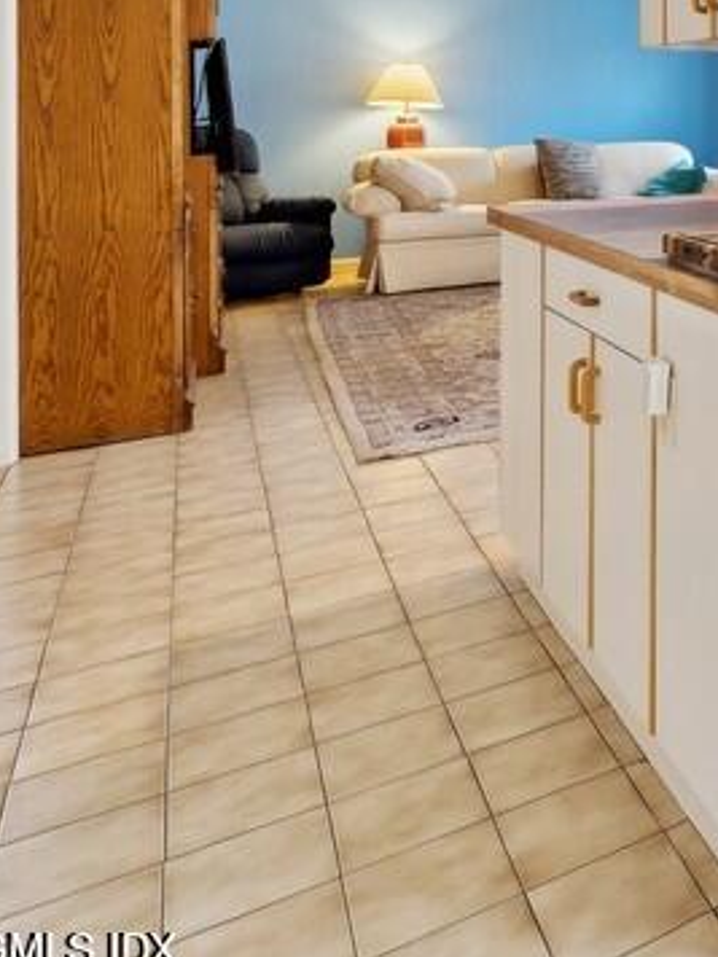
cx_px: 1030
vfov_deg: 51.2
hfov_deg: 29.3
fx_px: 940
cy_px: 218
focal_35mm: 34
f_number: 11
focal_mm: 14
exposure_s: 1/2.5
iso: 200
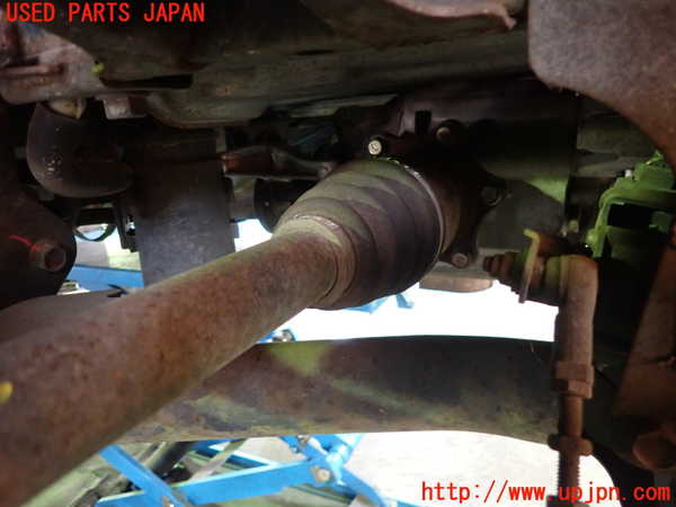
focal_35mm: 25
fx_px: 488
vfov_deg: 54.9
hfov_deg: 69.4
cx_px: 338
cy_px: 254
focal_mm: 4.5
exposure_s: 1/15
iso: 800
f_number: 2
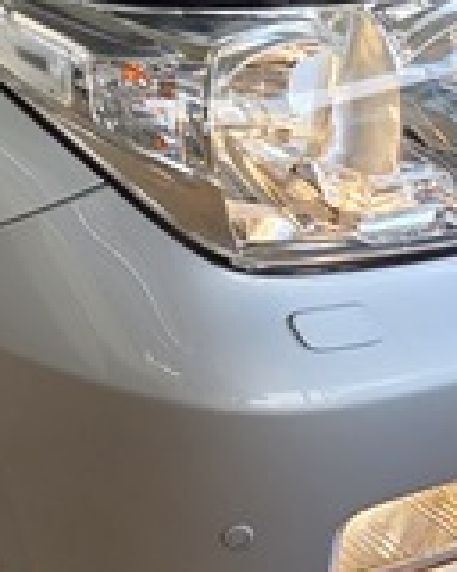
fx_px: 2435
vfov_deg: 12.4
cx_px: -132
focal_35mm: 144
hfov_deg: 10.5
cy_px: -415
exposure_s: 1/180
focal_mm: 6.25
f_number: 1.7
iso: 32
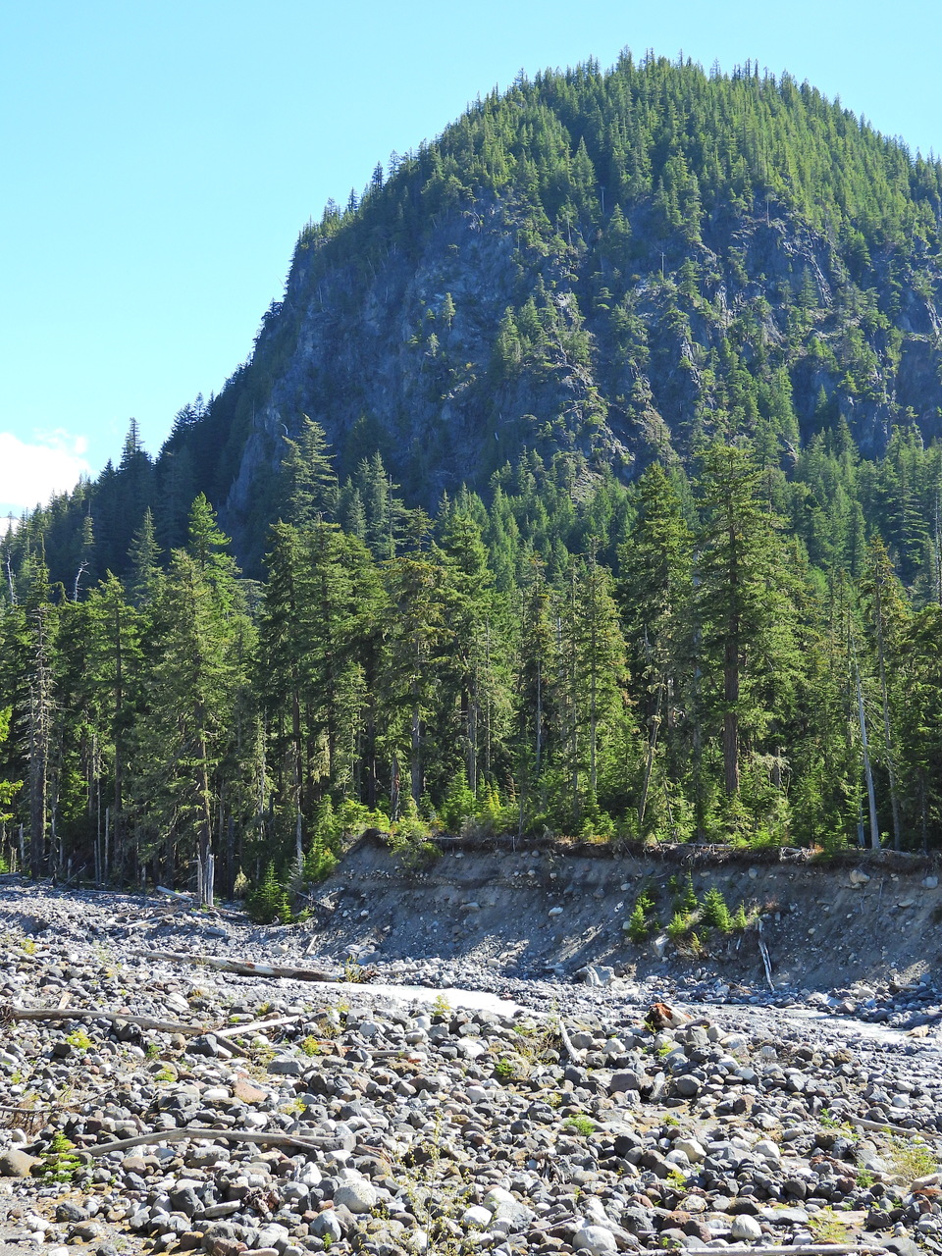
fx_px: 2177
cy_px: 628
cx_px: 471
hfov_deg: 24.4
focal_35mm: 60
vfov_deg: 32.2
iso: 100
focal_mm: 10.7
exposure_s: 1/500
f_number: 3.5
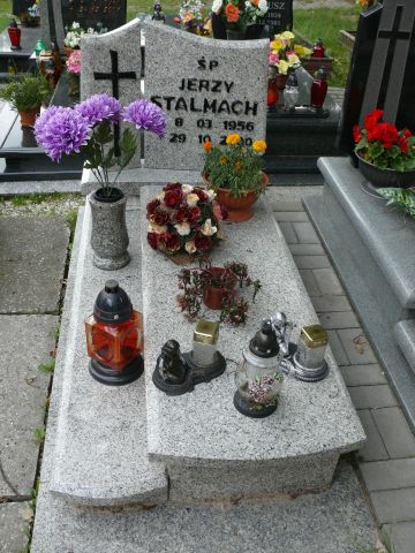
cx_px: 208
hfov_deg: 40.7
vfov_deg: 52.6
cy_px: 276
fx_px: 559
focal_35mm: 35
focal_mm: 7.4
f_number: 4
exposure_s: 1/125
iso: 100
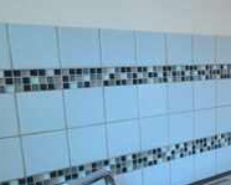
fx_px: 363
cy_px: 130
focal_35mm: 53
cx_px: 308
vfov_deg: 28.4
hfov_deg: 28.4
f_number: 4.5
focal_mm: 10
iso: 800
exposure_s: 1/60
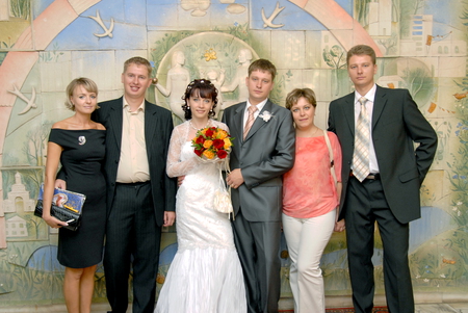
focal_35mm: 36
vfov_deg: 37.0
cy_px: 156
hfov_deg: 53.1
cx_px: 234
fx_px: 468
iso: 400
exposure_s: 1/60
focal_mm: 24
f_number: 4
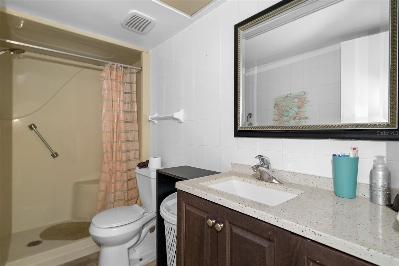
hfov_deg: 93.3
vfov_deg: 70.4
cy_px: 133
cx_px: 200
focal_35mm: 17
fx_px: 188
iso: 320
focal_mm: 17
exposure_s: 8
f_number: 8
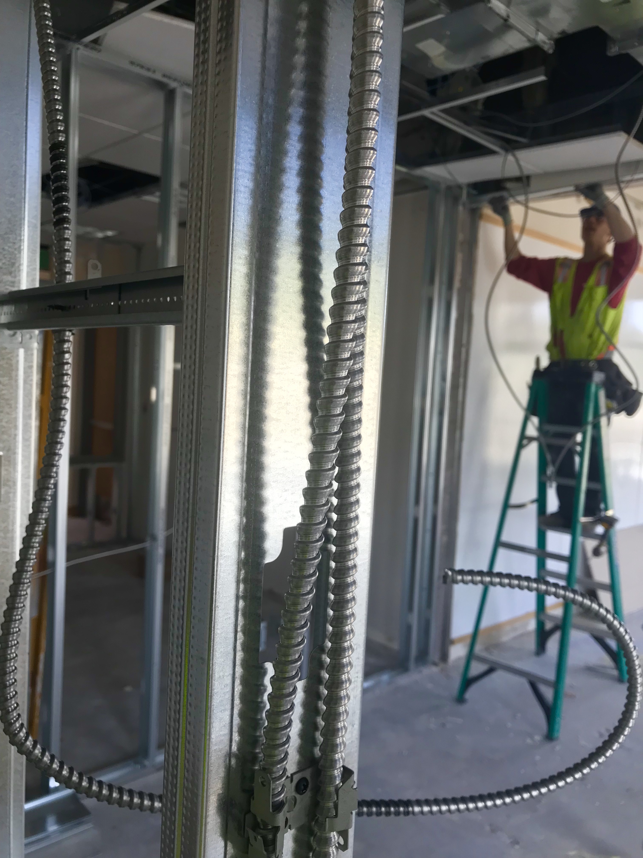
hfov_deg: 49.7
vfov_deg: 63.4
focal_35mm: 28
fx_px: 693
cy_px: 429
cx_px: 322
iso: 40
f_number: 1.8
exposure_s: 1/120
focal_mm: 3.99
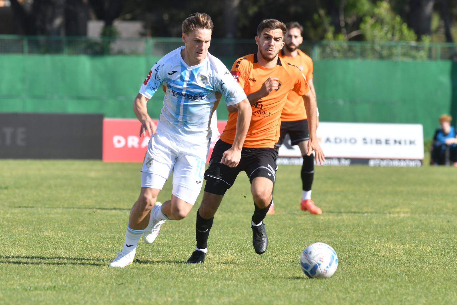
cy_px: 152
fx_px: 3807
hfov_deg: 6.9
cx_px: 228
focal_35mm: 300
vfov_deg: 4.6
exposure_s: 1/640
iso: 200
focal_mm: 300
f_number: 7.1
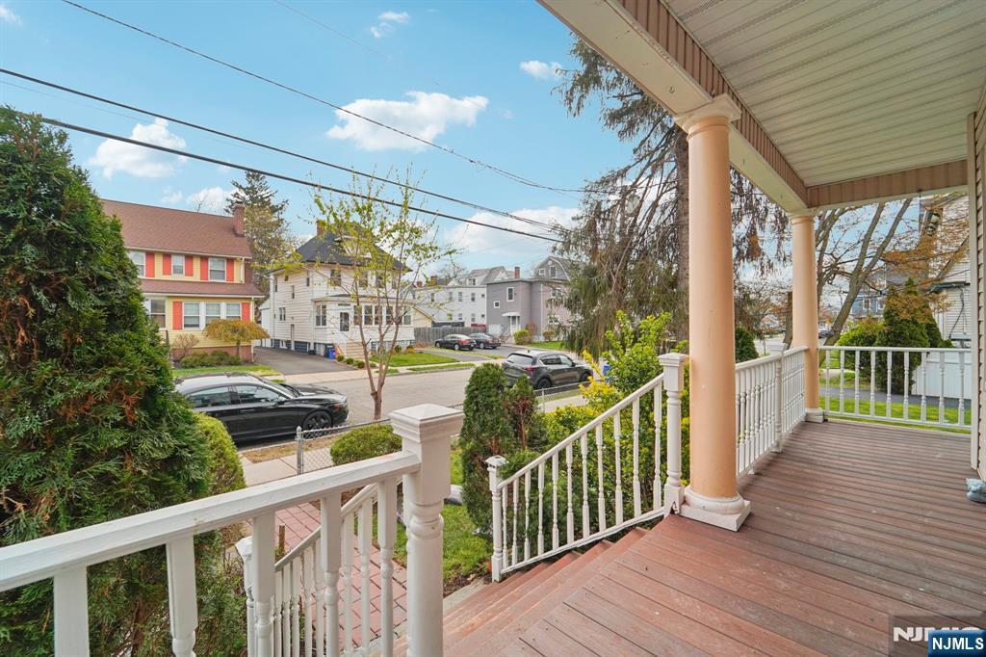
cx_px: 493
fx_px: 383
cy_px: 328
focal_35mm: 14
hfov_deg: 104.3
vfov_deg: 81.2
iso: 400
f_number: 8
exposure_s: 1/320
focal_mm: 14
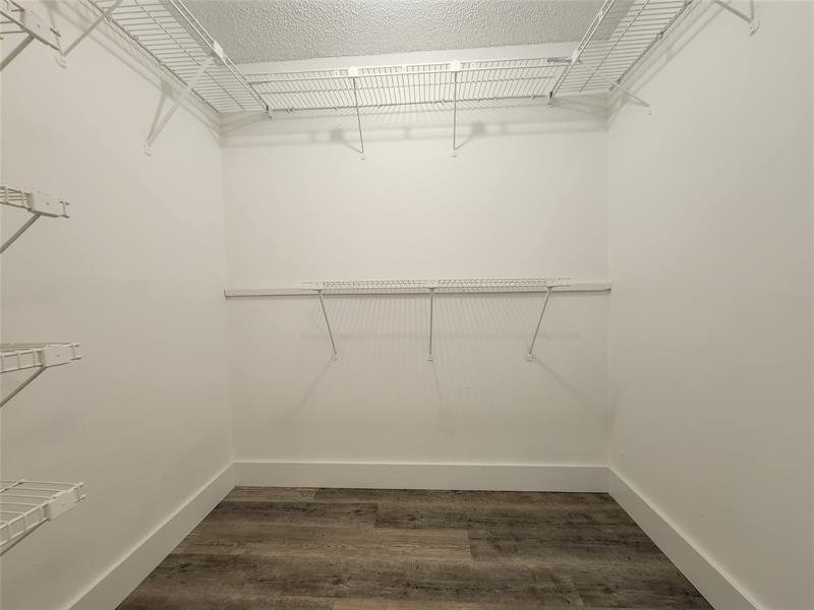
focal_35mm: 13
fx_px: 306
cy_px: 305
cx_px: 407
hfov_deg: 106.2
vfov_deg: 89.9
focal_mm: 2.2
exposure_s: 1/60
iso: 200
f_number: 2.2
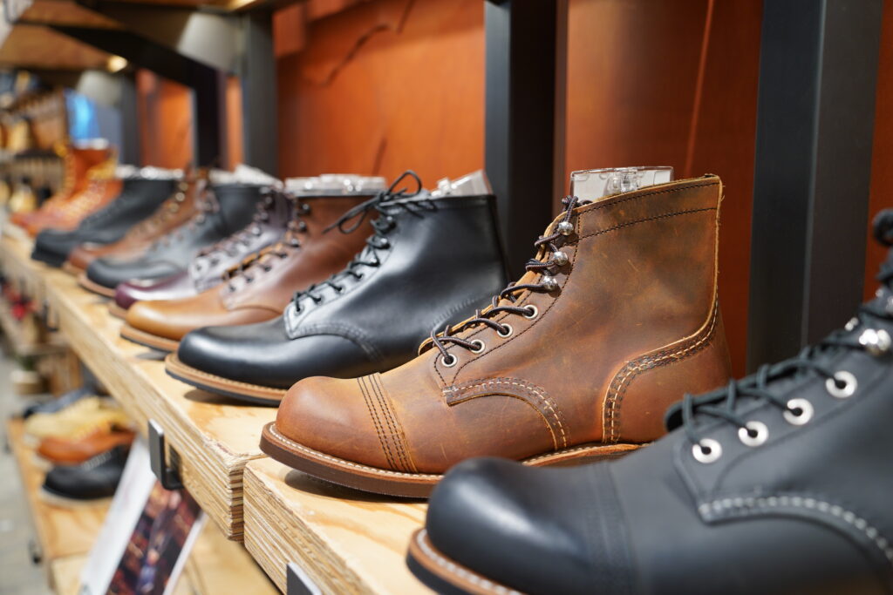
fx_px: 967
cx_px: 446
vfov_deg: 34.2
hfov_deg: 49.5
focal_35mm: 39
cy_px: 298
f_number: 4.5
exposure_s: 1/40
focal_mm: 39
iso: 500
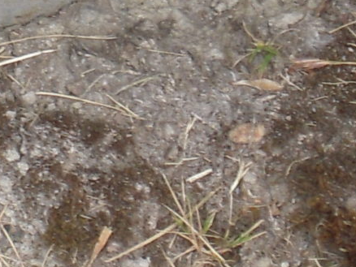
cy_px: -106
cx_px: 43
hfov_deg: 3.0
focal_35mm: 654
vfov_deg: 2.3
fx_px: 6730
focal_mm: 20
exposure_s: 1/100
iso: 100
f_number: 5.8
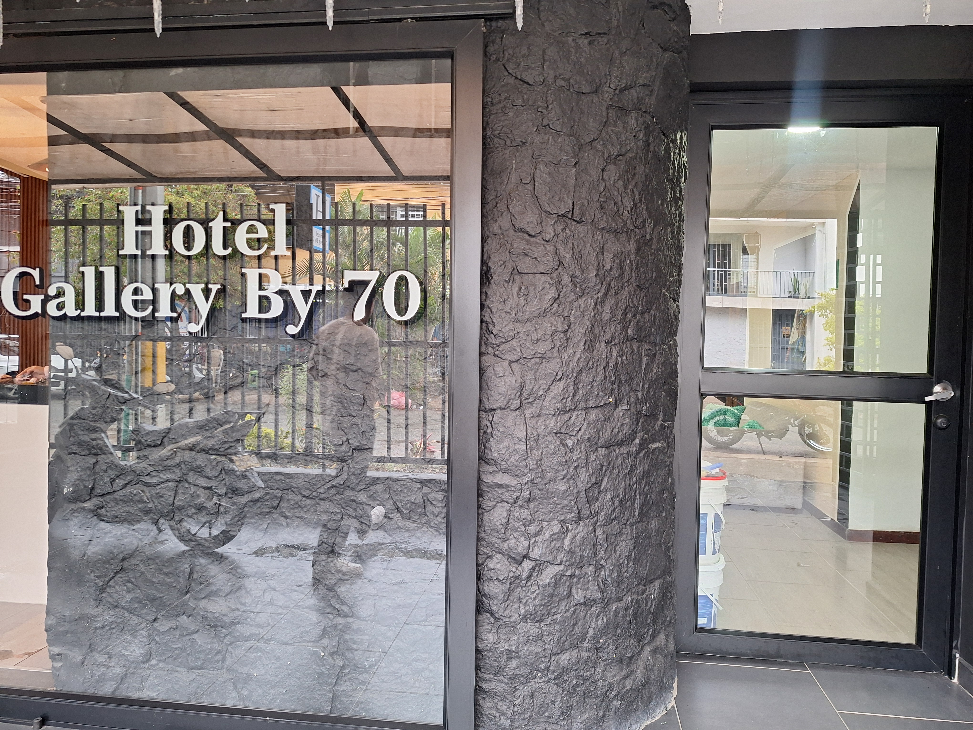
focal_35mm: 23
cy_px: 365
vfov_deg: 58.9
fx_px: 646
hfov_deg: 73.9
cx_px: 486
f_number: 1.8
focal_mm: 5.54
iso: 250
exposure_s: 1/30
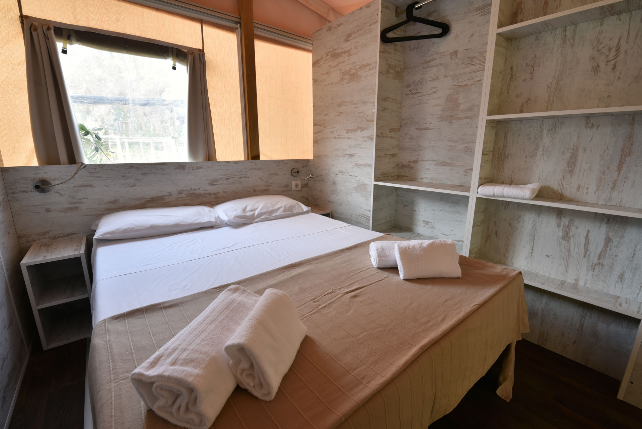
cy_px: 214
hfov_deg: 100.4
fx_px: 268
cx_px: 321
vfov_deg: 77.4
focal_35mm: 15
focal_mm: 15
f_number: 8
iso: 100
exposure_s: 1/15
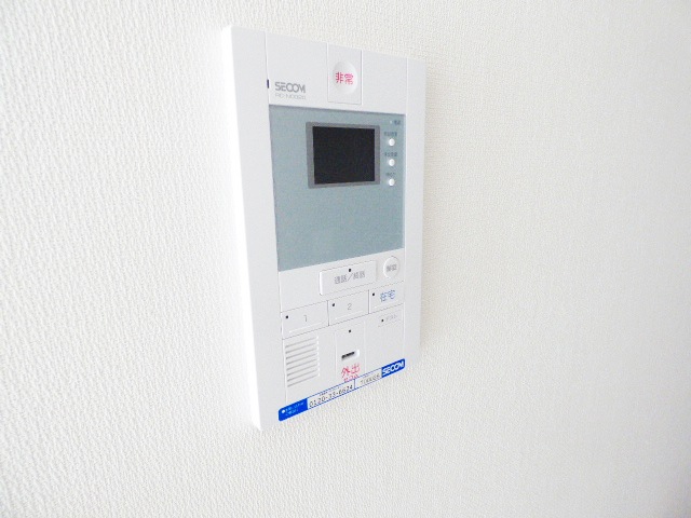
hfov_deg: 81.7
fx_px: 399
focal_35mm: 20
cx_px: 346
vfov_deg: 66.0
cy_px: 259
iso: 400
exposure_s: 1/30
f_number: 2.8
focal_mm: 3.58
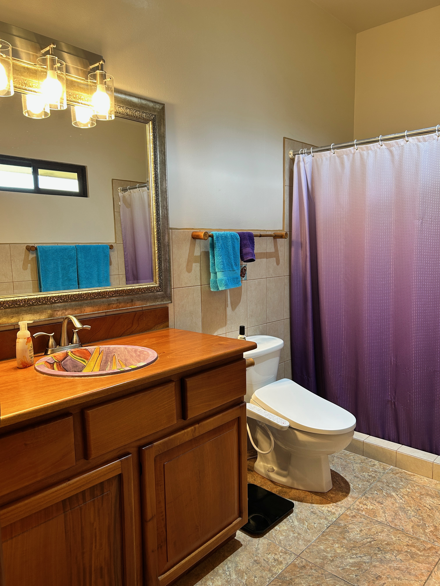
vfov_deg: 67.3
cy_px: 293
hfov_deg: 53.1
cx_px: 220
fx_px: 441
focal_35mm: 26
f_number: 1.5
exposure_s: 1/60
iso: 80
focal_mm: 5.7
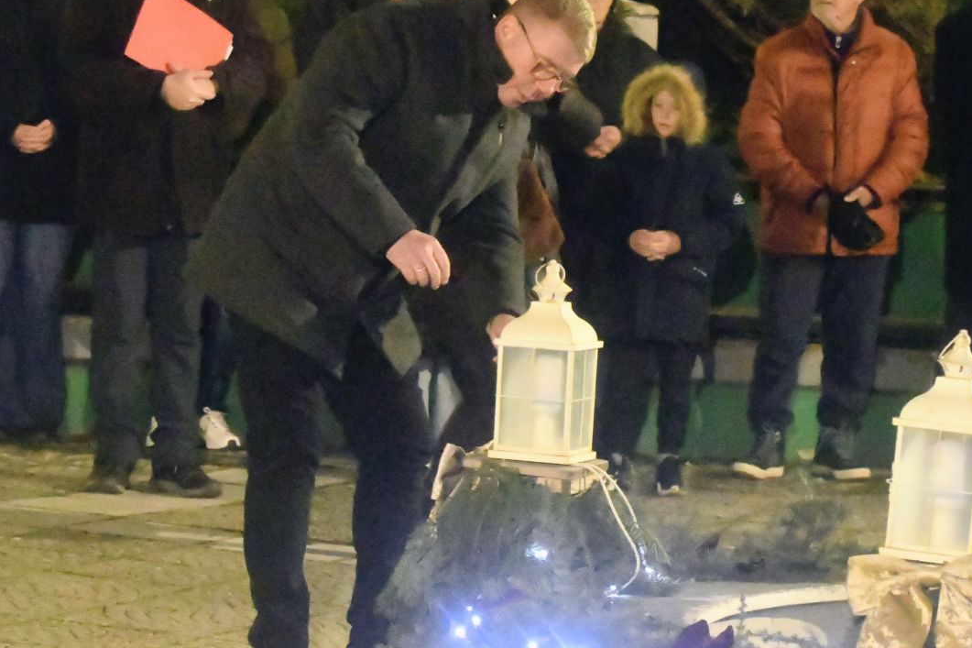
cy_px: 265
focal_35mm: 169
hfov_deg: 12.1
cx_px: 717
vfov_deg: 8.1
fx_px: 4562
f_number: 5.6
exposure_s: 1/100
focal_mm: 75
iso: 40000
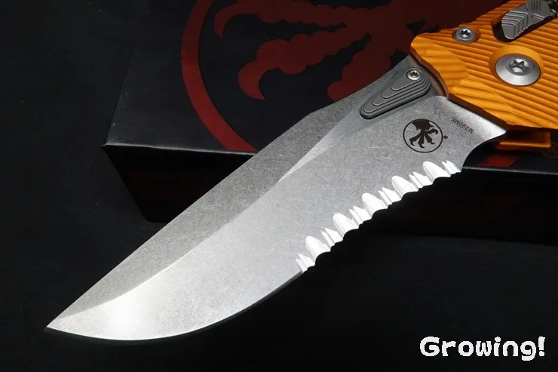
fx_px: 527
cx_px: 279
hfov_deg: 55.8
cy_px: 186
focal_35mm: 34
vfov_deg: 38.9
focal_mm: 12.51
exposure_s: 1/40
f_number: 11
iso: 1000
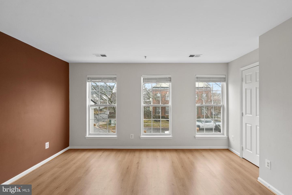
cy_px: 98
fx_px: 130
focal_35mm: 16
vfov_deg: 73.8
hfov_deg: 96.7
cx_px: 146
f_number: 8
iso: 800
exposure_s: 1/10
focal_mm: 16
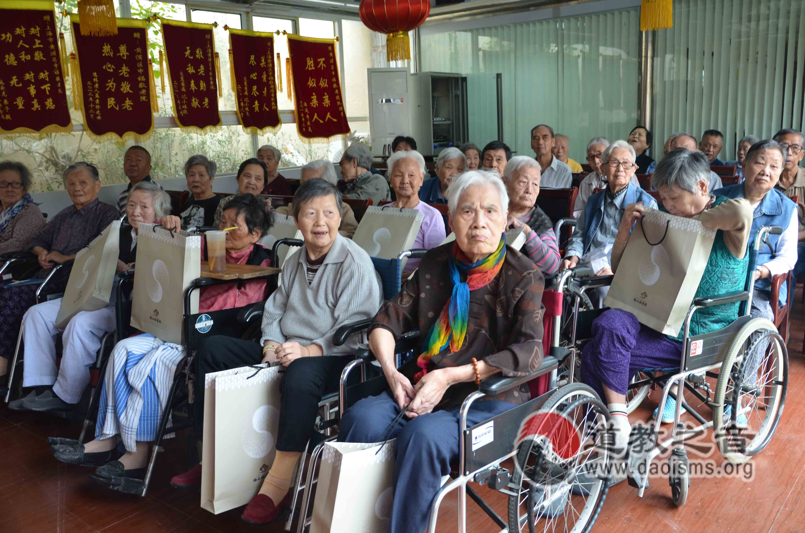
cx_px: 402
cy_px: 266
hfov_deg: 57.3
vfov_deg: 39.8
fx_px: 736
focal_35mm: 33
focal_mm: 22
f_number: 4
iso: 400
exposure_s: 1/60
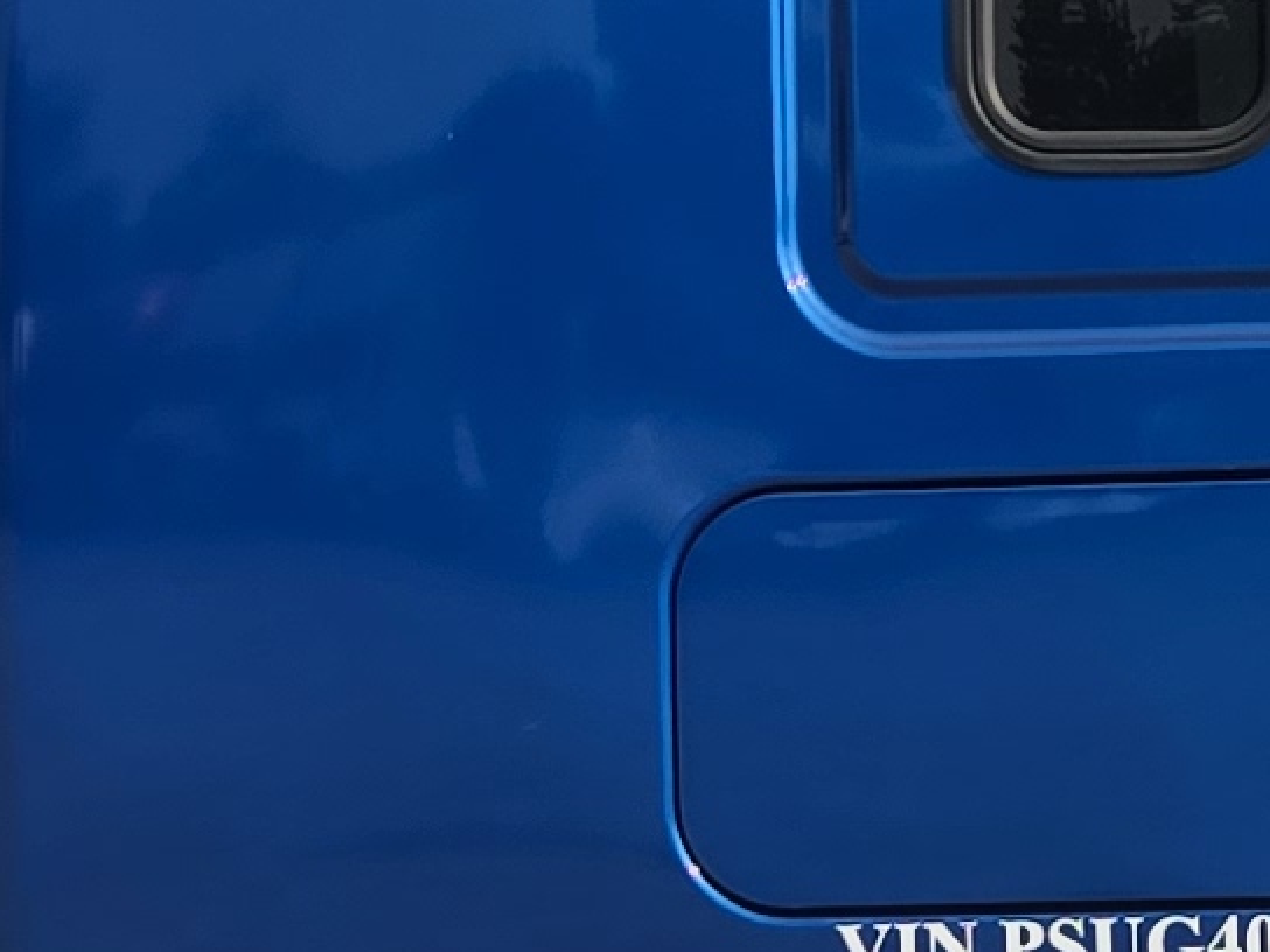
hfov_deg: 11.5
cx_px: 1354
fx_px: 6200
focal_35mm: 169
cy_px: 229
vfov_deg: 8.8
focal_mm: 5.4
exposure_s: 1/2503
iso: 25
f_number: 1.8
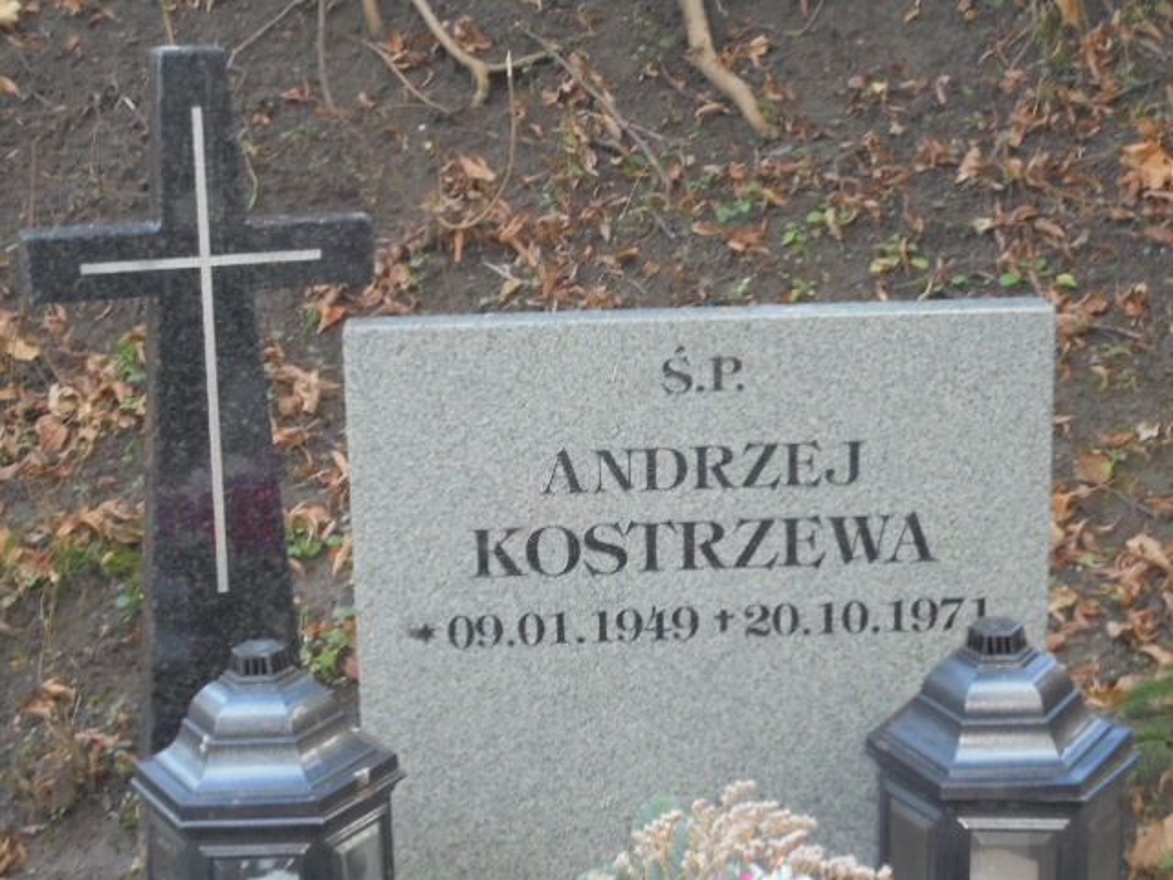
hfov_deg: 30.3
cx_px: 586
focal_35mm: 64
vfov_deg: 22.9
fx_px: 2169
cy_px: 440
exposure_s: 1/20
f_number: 5.6
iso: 400
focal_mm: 11.5
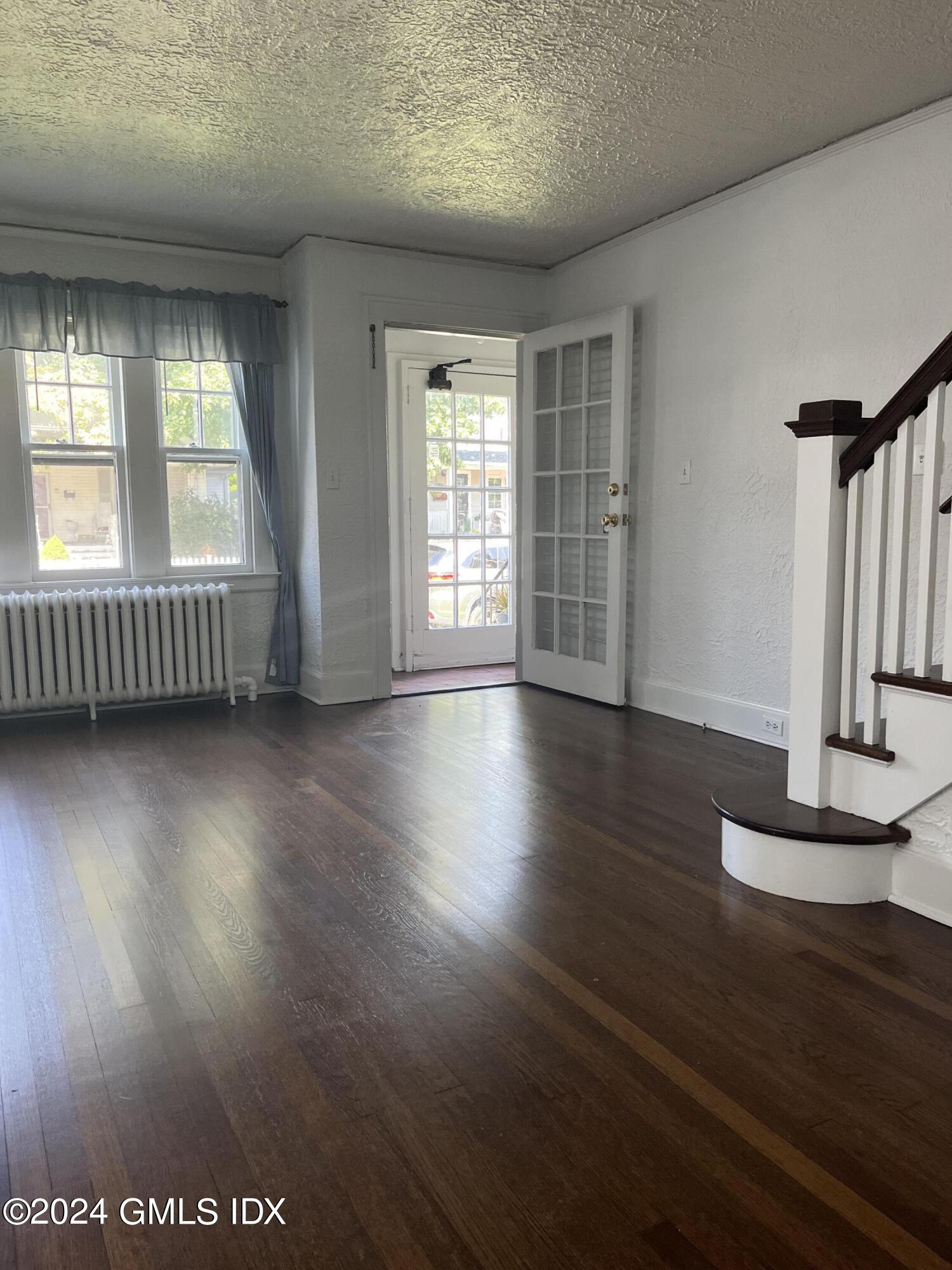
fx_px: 953
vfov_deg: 67.3
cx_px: 476
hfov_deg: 53.1
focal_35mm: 26
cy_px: 635
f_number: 1.6
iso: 125
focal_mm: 5.1
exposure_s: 1/114
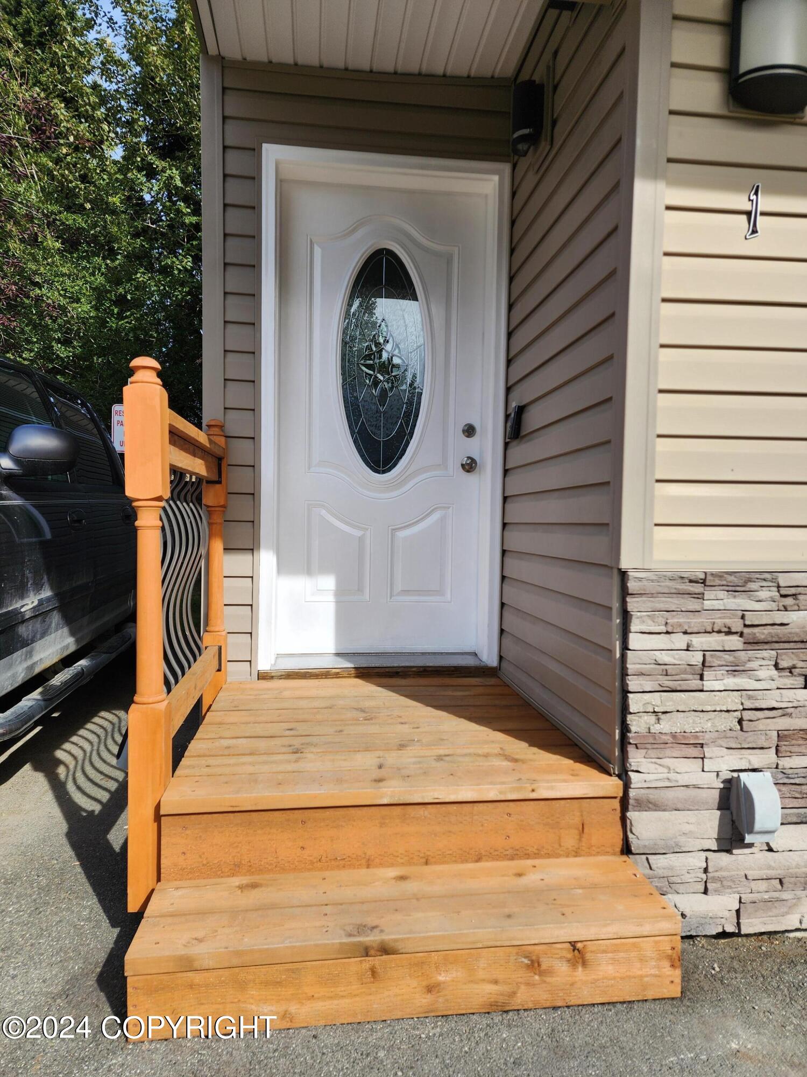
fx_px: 715
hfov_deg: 58.9
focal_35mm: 23
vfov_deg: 73.9
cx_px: 404
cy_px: 538
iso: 12
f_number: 1.8
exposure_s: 1/673
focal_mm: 6.4
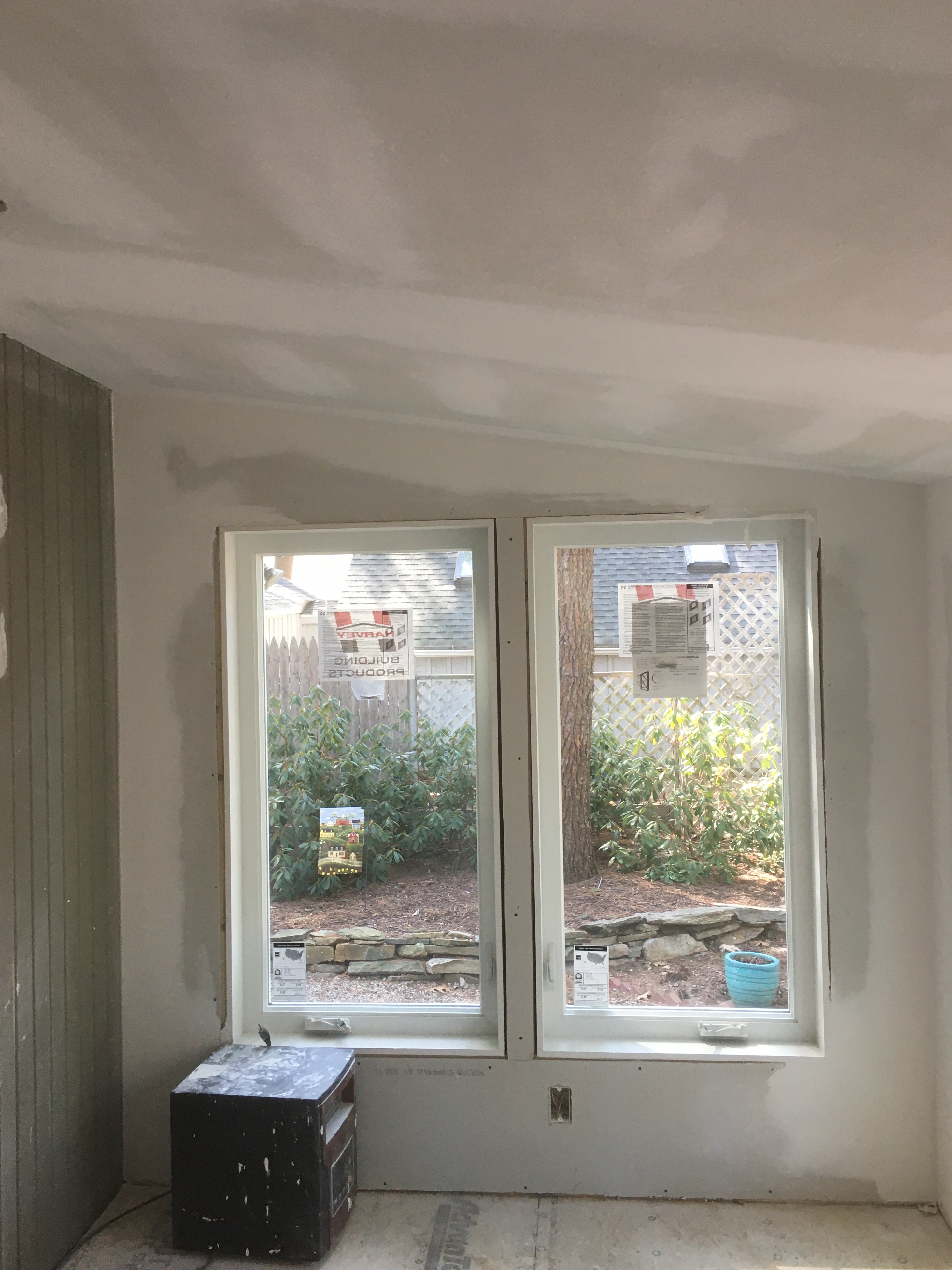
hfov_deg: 46.8
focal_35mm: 30
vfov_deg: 60.0
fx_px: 1100
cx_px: 470
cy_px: 614
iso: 32
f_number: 2.2
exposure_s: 1/30
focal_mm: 4.15
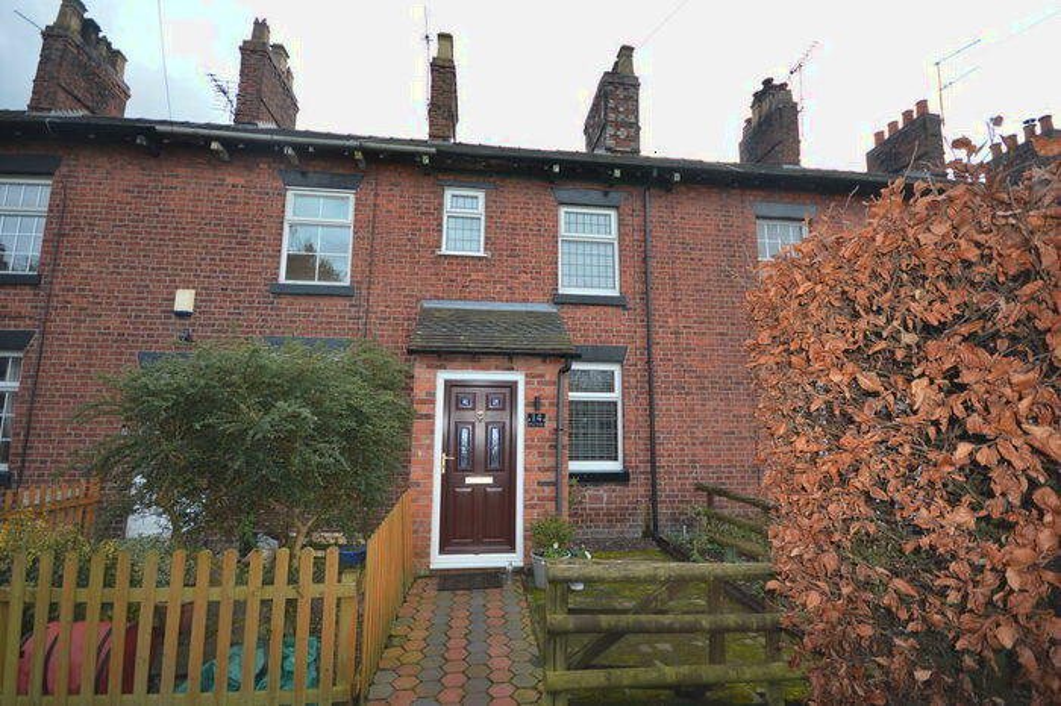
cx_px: 530
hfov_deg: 100.4
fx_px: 442
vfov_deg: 77.3
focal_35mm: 15
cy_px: 353
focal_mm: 10
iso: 100
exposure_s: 1/125
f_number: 4
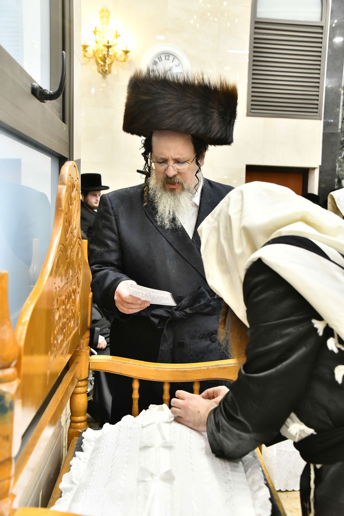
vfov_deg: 43.6
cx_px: 172
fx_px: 645
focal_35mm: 45
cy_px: 258
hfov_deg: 29.9
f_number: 5.6
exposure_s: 1/160
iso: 2500
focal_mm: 45
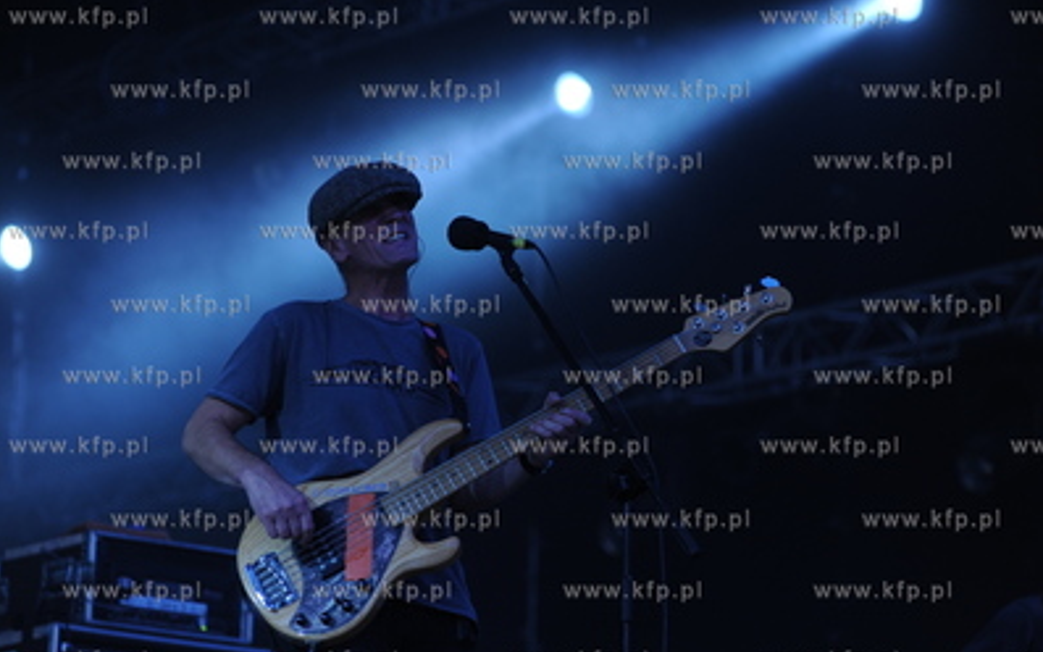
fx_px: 4519
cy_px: 339
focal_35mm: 159
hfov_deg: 13.2
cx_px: 523
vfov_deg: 8.2
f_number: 4
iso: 1000
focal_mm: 155
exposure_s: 1/160
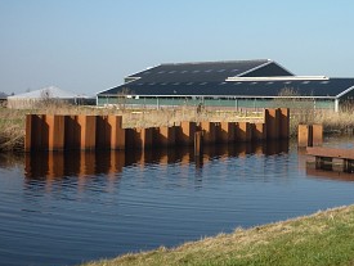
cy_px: 102
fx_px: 553
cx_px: 268
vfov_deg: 27.0
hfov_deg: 34.7
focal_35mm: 54
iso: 80
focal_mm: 5.5
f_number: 8
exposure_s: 1/160
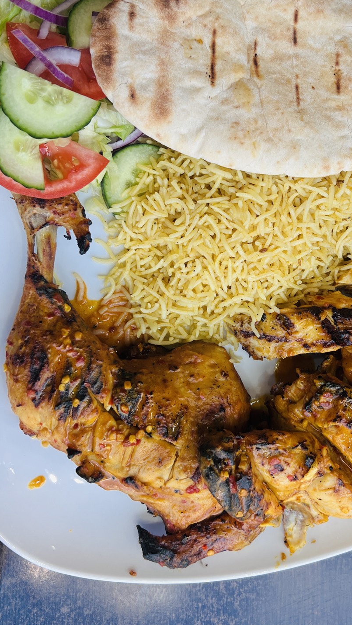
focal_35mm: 38
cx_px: 214
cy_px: 282
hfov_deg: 31.1
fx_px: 631
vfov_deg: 52.7
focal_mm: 5.7
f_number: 1.5
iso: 40
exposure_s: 1/247
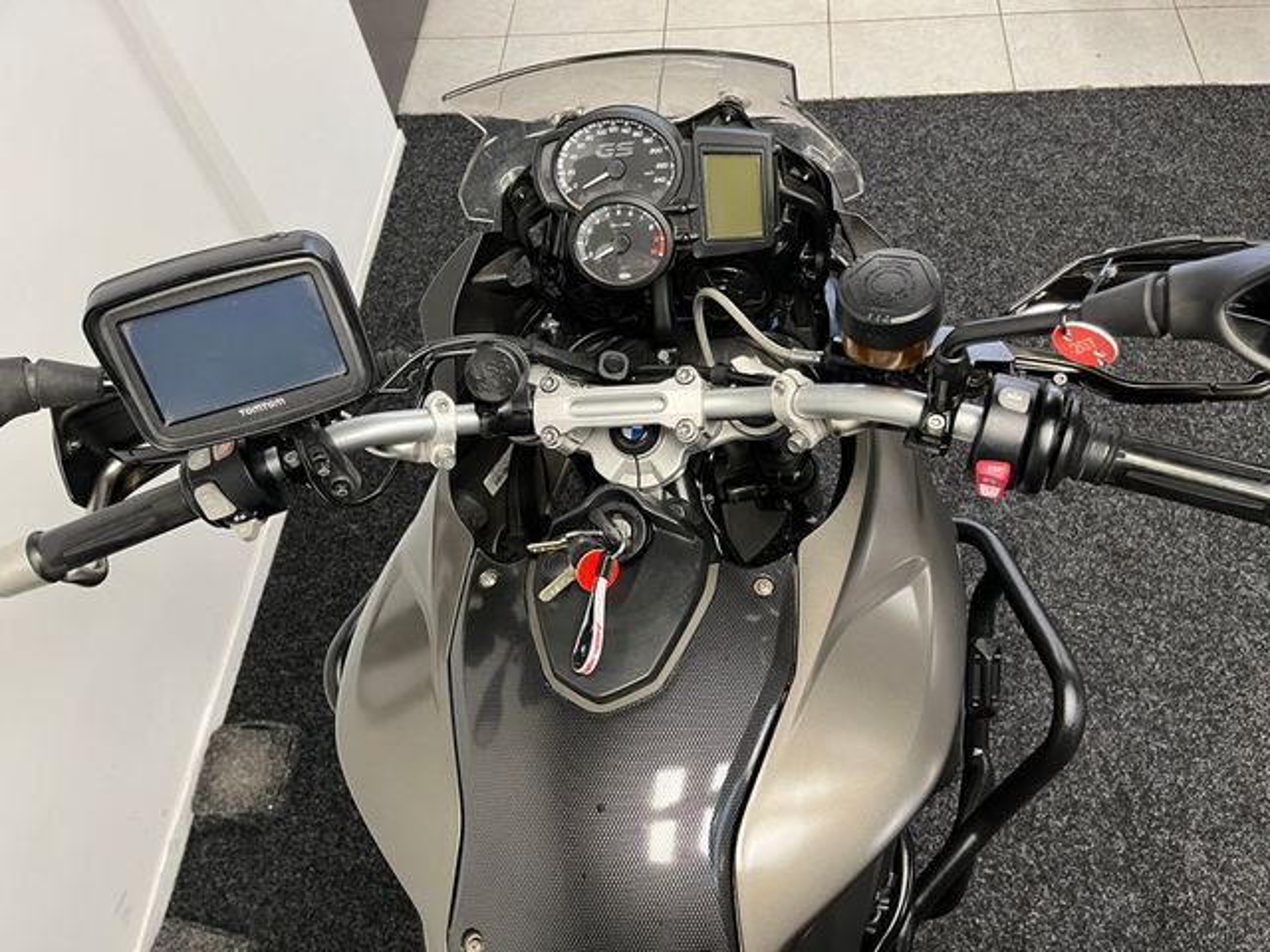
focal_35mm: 26
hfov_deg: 67.3
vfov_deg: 53.1
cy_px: 476
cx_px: 635
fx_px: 954
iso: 250
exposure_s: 1/50
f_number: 1.6
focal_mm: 5.1
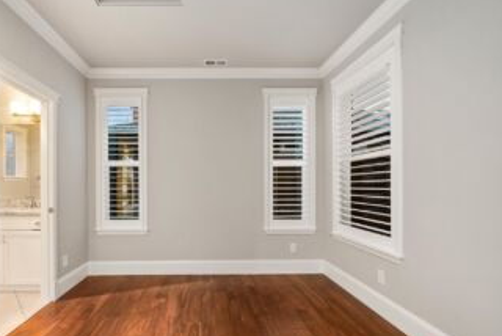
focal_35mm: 15
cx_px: 204
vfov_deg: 77.0
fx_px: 209
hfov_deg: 99.2
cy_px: 191
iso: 500
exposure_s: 1/60
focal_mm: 12
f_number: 7.1
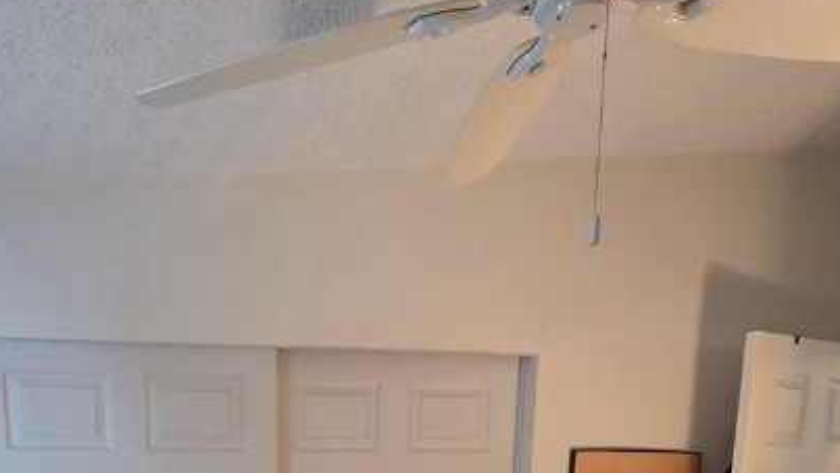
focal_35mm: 36
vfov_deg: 23.4
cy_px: 773
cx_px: 223
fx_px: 802
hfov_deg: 53.1
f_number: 2.2
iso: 250
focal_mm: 2.2
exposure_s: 1/60
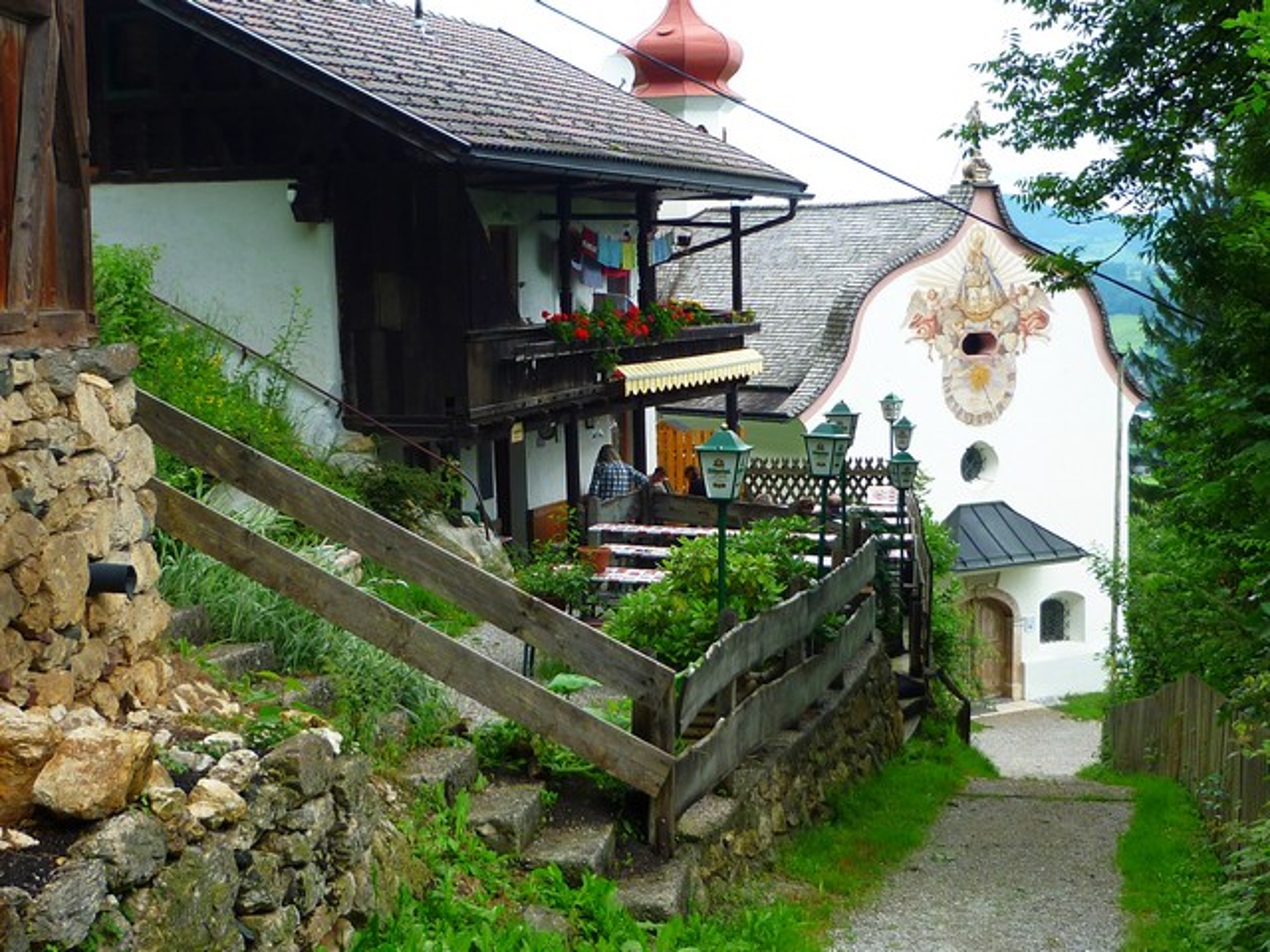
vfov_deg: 28.6
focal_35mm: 51
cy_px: 476
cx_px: 635
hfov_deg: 37.5
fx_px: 1871
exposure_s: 1/250
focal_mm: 5.9
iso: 80
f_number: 2.9
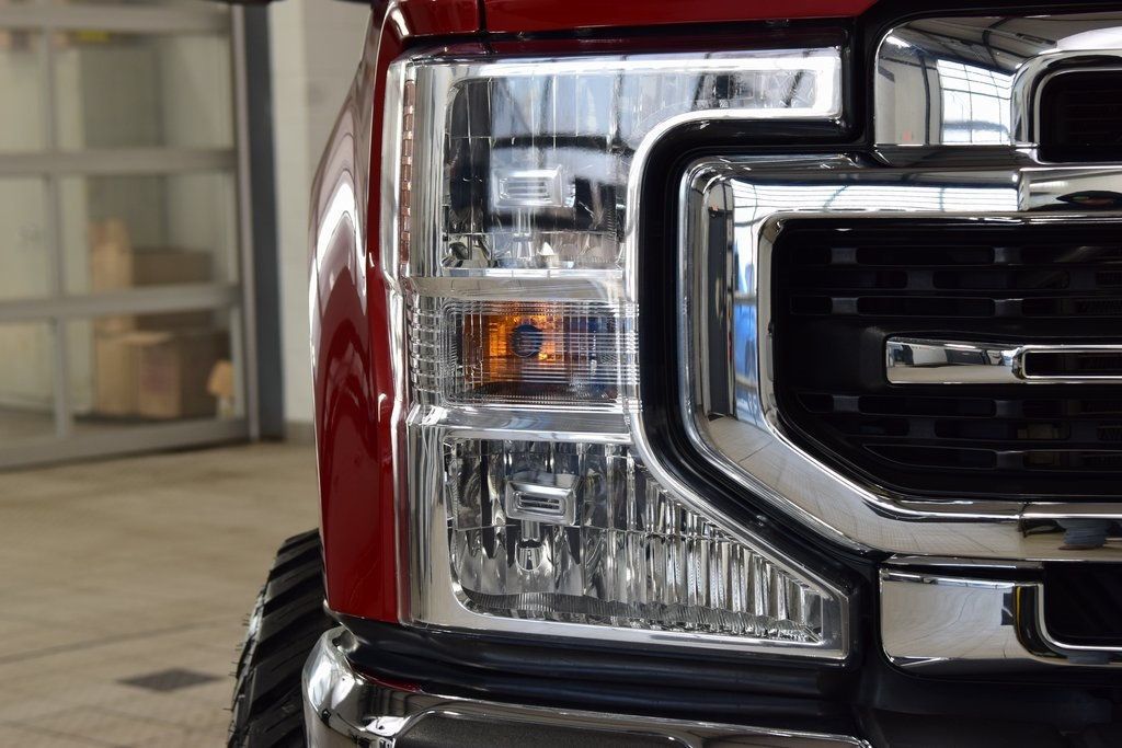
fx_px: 2571
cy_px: 374
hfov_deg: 24.6
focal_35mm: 82
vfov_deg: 16.6
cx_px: 561
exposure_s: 1/25
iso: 400
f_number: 7.1
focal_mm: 55
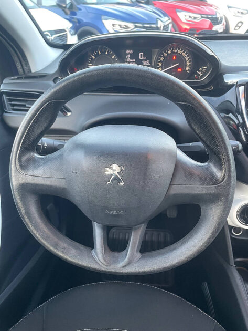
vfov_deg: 67.3
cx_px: 124
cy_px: 166
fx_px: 248
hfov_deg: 53.1
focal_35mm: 26
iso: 320
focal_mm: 4.2
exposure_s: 1/60
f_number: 1.6
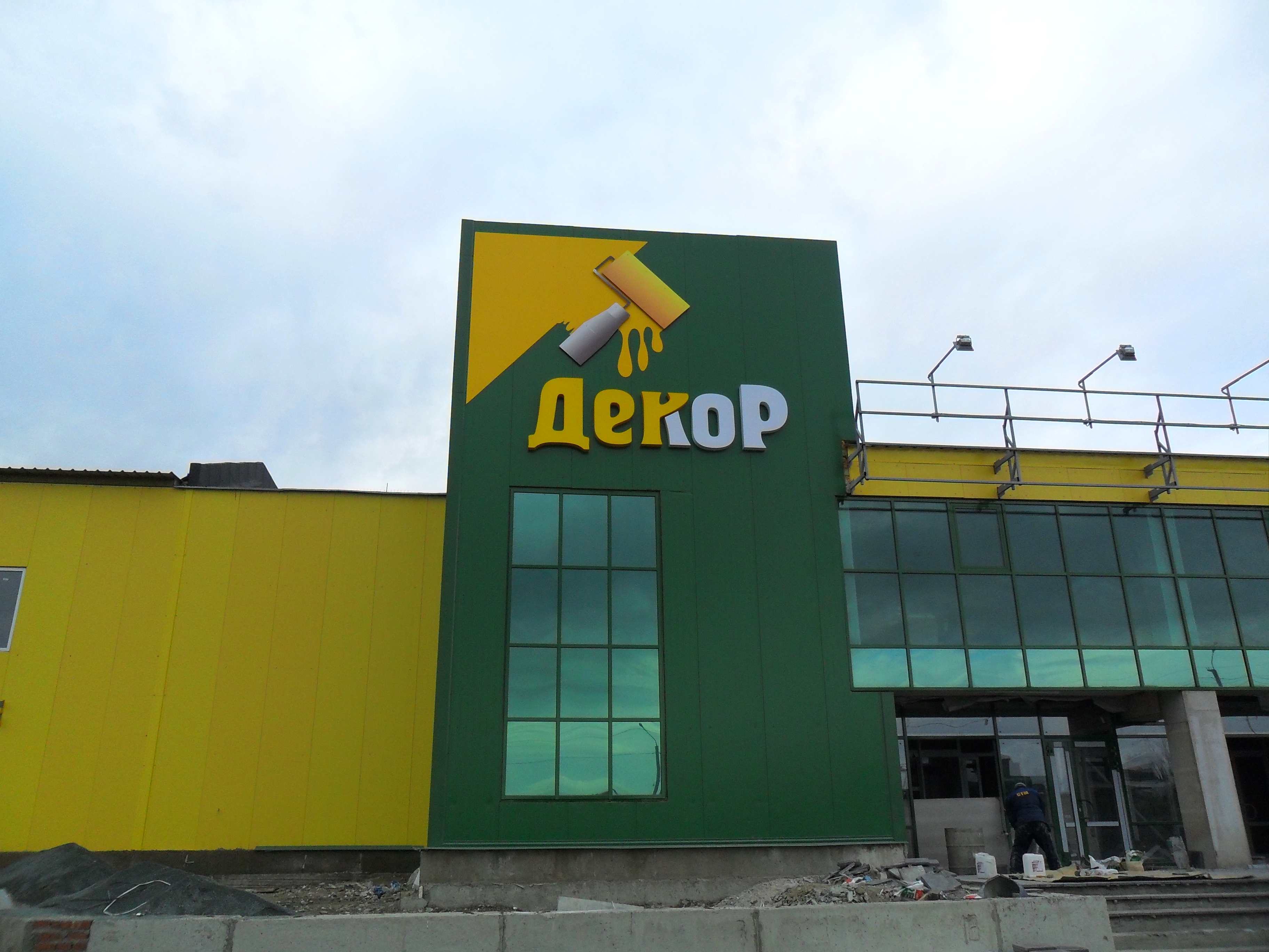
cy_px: 476
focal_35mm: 27
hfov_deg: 65.3
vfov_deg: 51.4
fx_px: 990
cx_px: 634
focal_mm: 4.9
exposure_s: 1/750
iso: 100
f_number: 3.5
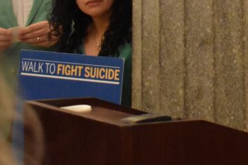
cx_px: 313
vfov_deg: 9.8
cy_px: 8
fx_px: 965
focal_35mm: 140
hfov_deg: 14.1
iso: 4500
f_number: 4.5
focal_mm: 34
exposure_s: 1/60
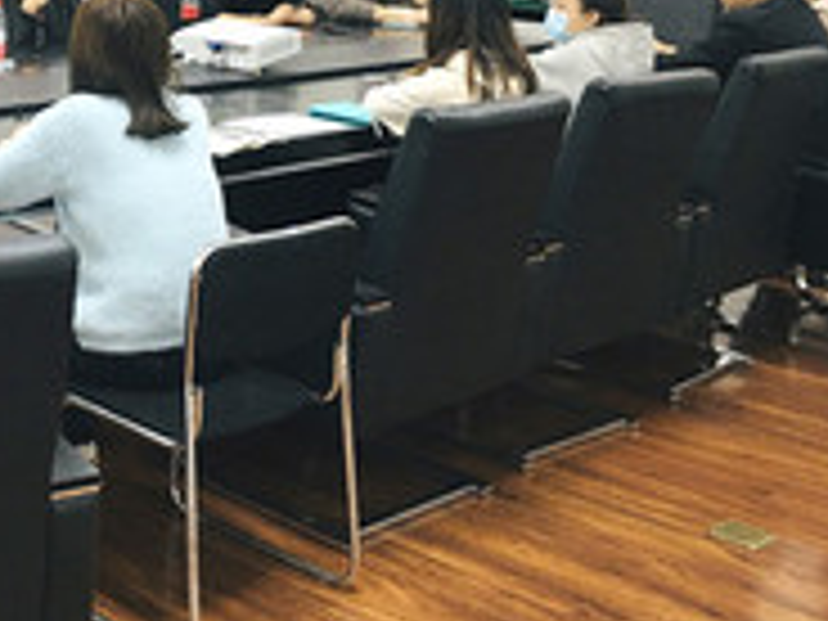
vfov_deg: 22.9
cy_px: 112
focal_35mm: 63
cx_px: 45
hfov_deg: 29.2
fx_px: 1507
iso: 50
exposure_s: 1/17
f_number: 2.2
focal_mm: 4.15
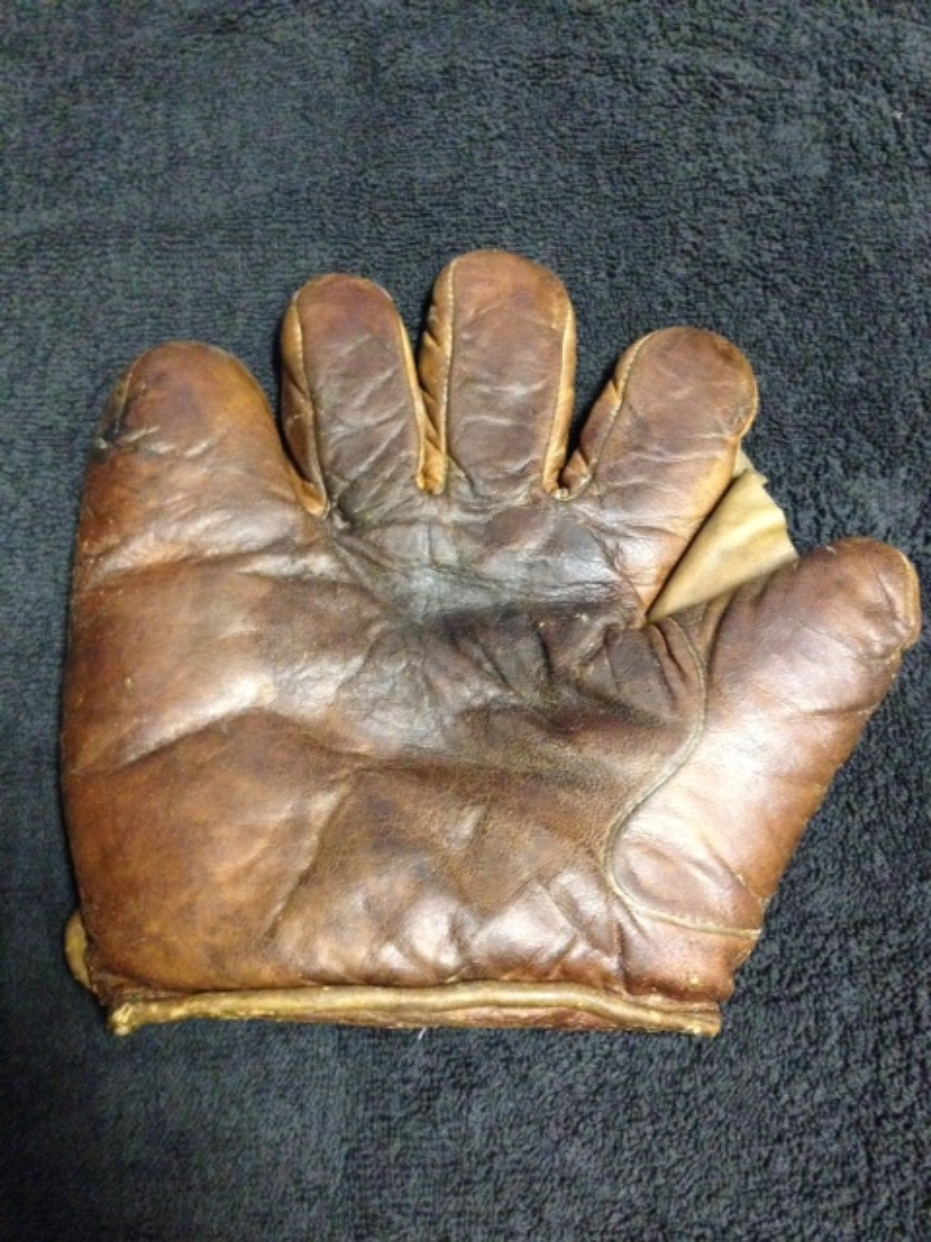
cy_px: 621
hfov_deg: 42.9
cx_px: 466
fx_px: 1183
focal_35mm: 33
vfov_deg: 55.4
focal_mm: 4.12
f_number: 2.4
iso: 800
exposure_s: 1/15
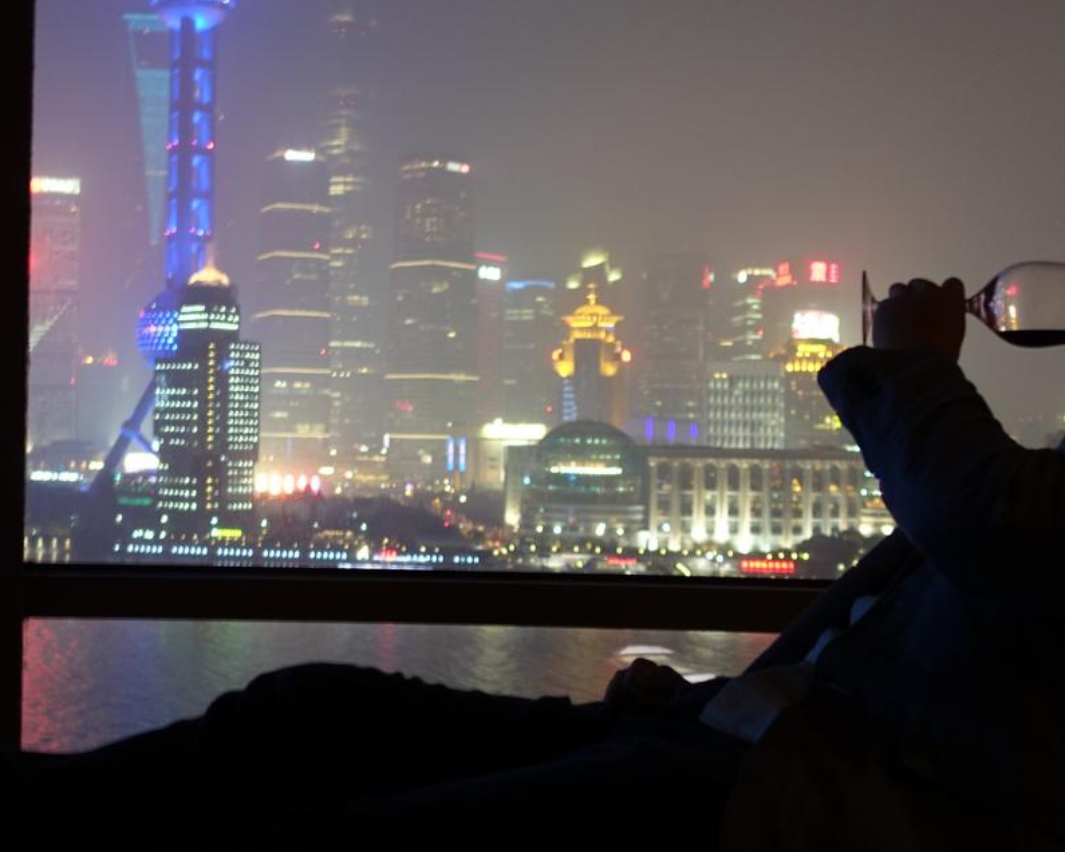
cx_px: 236
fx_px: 1608
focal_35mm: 51
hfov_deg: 35.6
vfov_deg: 29.7
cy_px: 388
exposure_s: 1/2
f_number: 1.8
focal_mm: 8.8
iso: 200
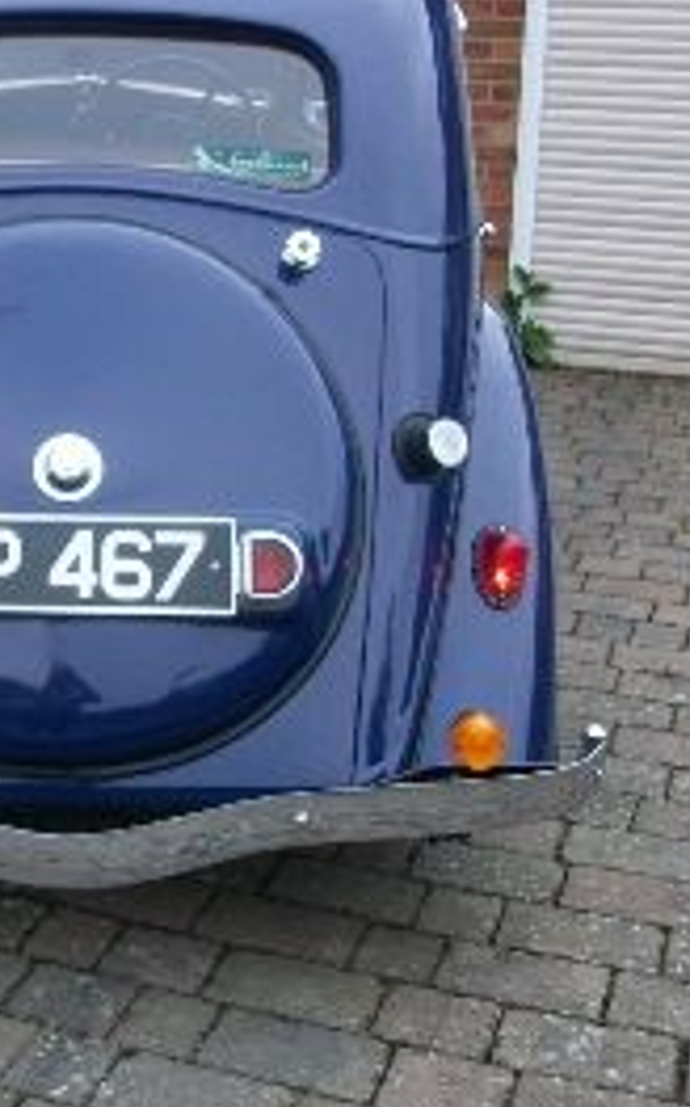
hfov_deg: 22.2
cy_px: 425
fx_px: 1688
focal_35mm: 56
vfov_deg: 36.1
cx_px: 0
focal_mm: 5.7
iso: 80
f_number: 2.9
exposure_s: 1/338
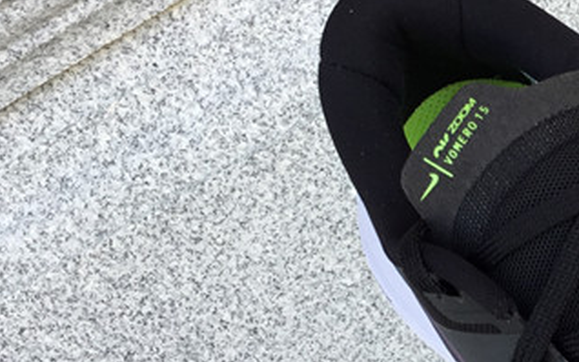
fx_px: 1468
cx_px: 685
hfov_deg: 20.9
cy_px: 323
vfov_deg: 13.9
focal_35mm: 93
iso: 25
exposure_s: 1/105
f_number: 2.4
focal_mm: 3.3
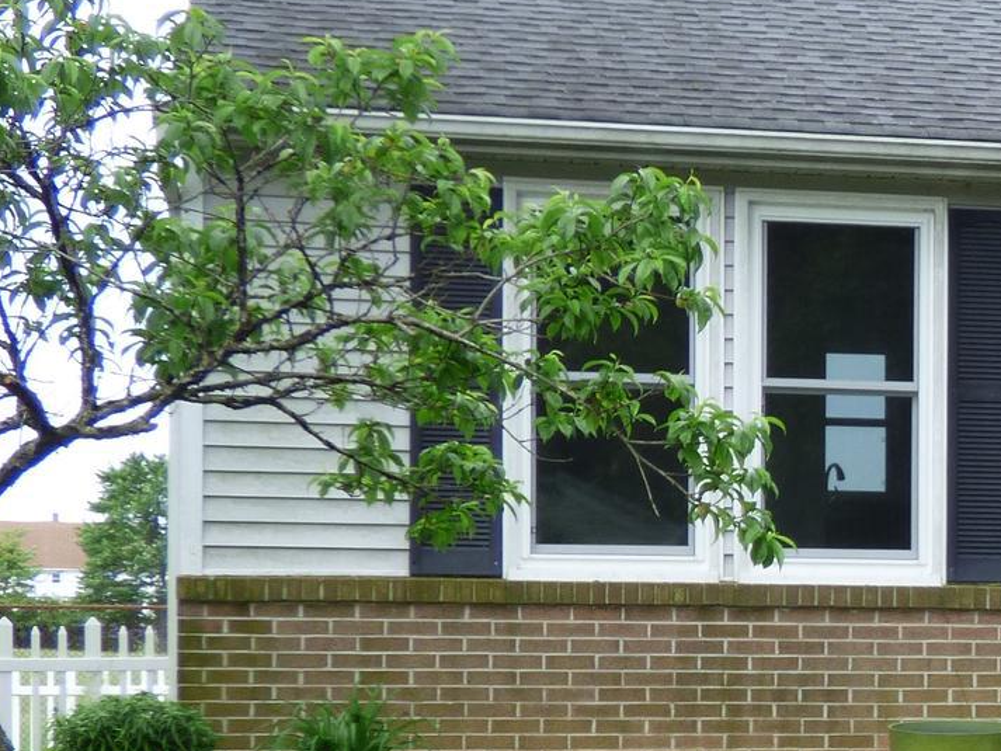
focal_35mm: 112
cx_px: 1404
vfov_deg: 13.1
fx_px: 3239
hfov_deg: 16.3
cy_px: 723
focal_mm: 6.8
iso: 100
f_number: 3.5
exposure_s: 1/320
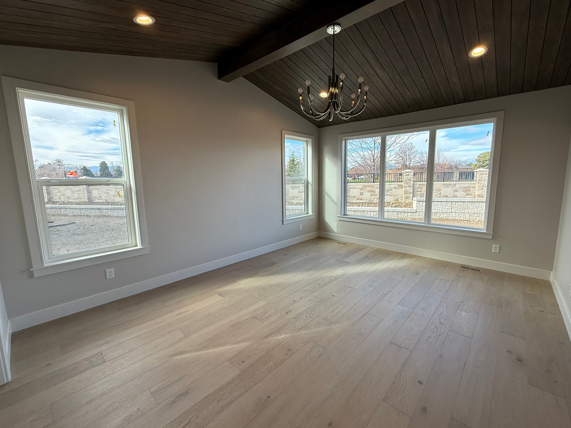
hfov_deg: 98.1
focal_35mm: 15
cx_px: 297
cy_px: 211
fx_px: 247
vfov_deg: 81.7
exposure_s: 1/288
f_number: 2.2
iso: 64
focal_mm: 2.22
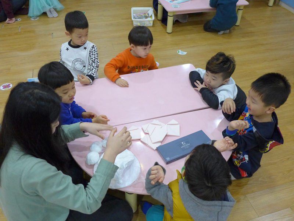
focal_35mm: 32
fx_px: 272
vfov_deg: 44.2
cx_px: 147
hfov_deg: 56.8
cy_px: 110
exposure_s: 1/1000
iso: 800
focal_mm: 6.3
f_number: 1.6
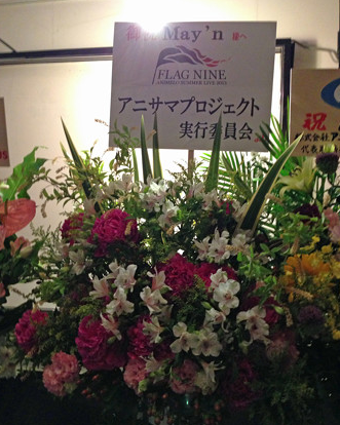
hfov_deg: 42.2
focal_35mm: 35
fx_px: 440
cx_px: 169
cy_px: 227
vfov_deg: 51.5
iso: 400
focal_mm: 4.13
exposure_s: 1/20
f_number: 2.4
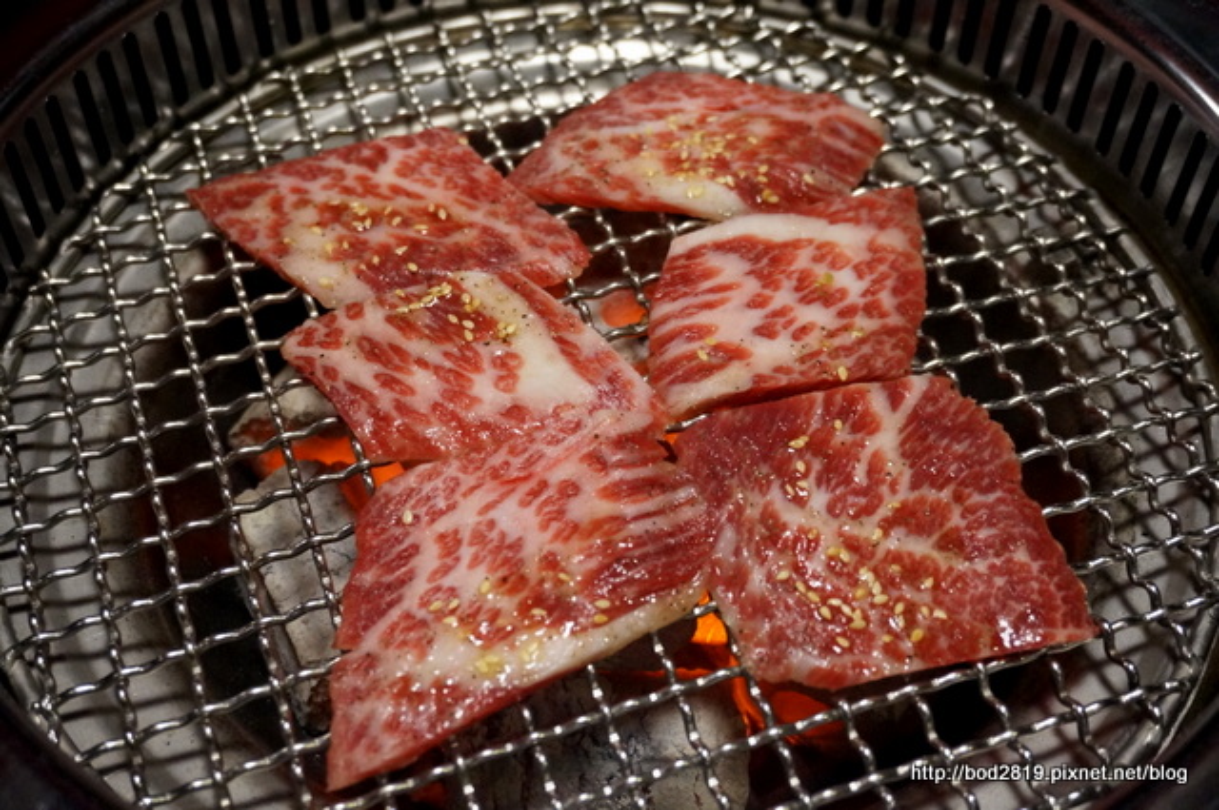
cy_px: 405
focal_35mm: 44
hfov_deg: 45.0
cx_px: 610
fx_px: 1471
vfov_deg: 30.8
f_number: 4.5
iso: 3200
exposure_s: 1/30
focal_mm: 29
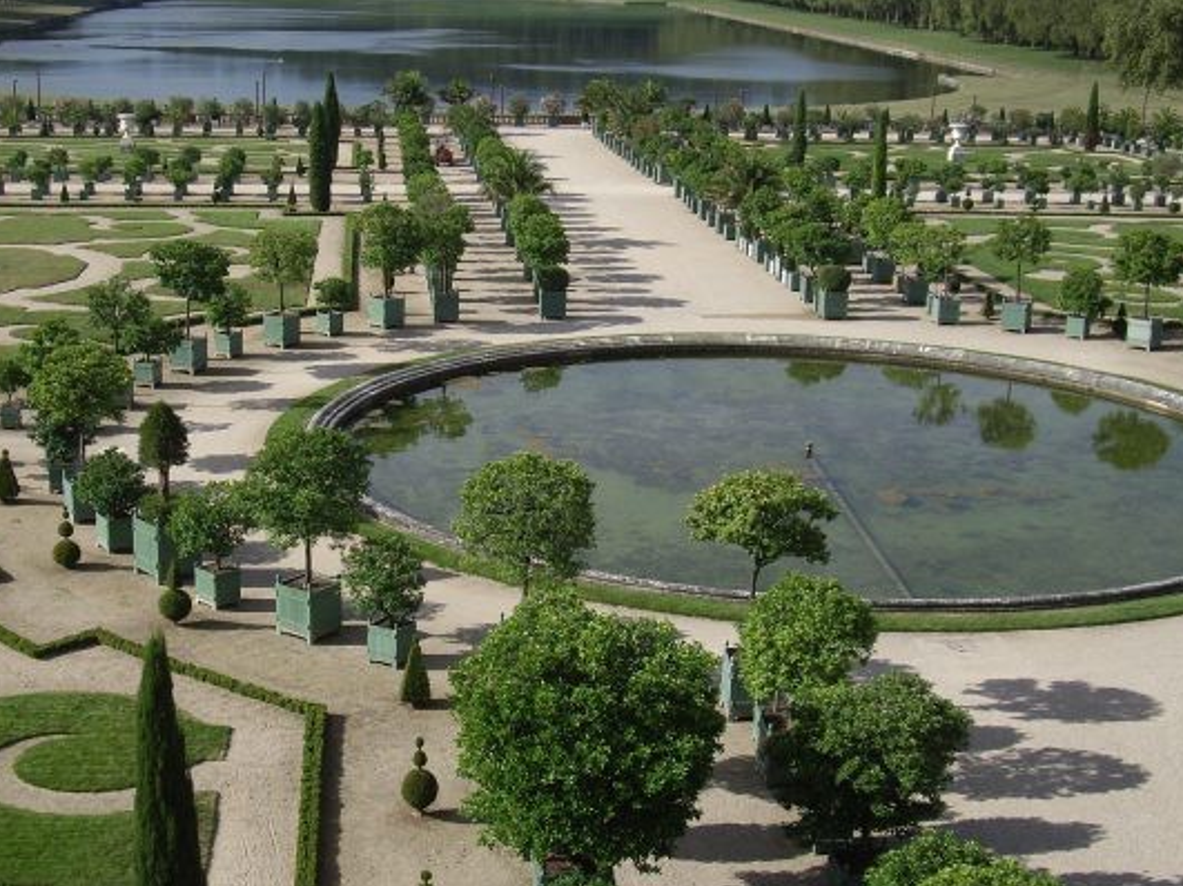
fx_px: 1879
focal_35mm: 55
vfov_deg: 26.5
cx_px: 481
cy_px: 425
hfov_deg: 34.8
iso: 50
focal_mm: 7.9
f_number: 5.6
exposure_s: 1/250
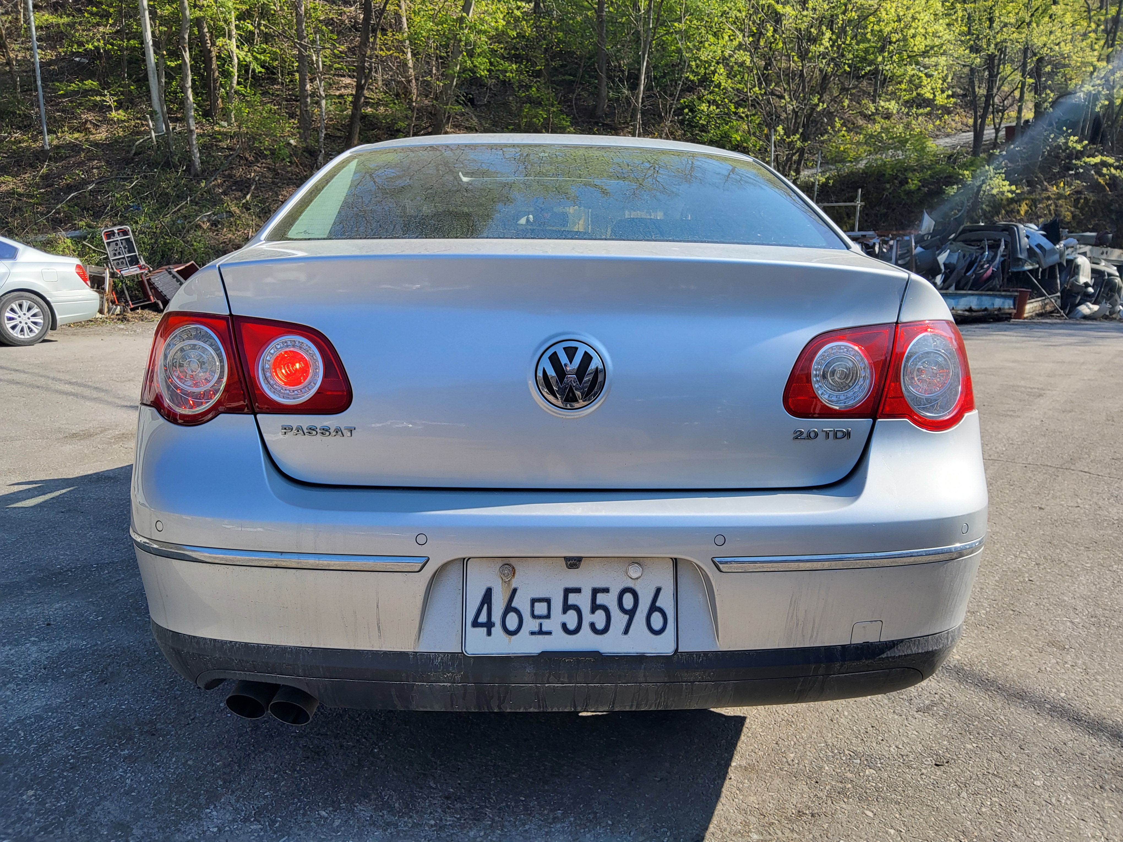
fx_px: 843
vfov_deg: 53.1
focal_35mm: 26
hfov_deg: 67.3
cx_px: 562
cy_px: 421
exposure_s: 1/369
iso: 12
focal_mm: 3.98
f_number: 1.8
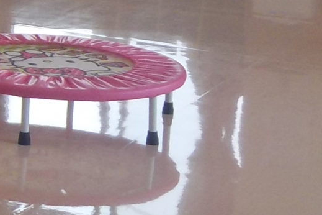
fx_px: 1377
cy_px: -40
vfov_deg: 8.8
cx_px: -328
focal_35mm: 154
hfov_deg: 11.9
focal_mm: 4.1
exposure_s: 1/200
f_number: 3.3
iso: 125
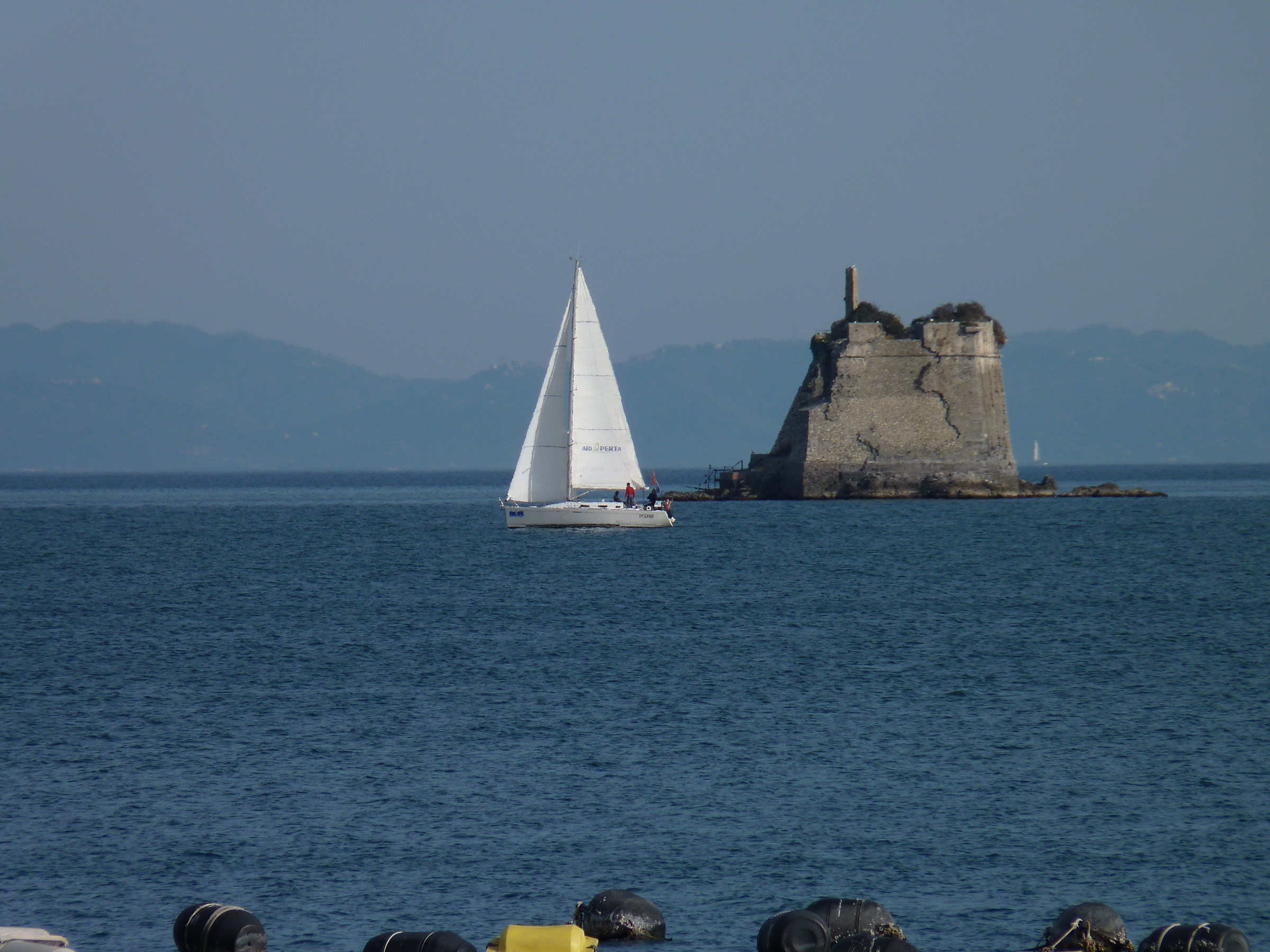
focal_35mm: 468
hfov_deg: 4.2
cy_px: 476
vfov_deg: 3.2
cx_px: 635
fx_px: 17170
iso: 80
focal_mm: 83.2
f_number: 6.3
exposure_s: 1/500
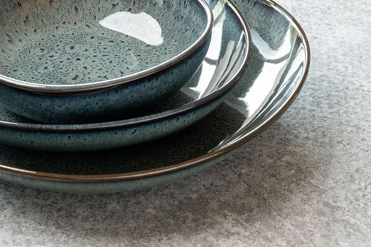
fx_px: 1267
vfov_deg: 11.1
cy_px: 80
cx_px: 111
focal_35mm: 123
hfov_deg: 16.6
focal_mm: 85
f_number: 14
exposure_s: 1
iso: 100
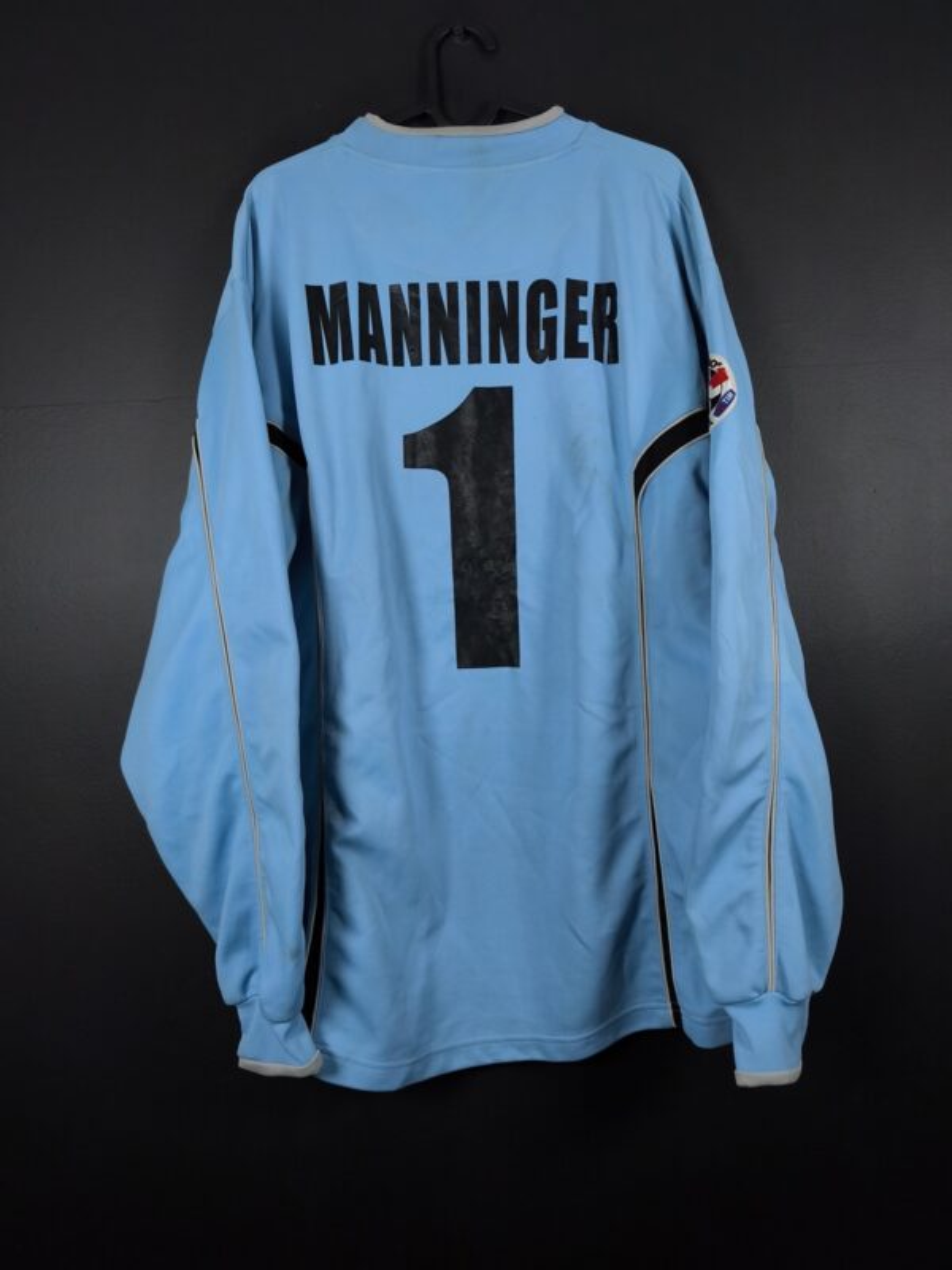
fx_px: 843
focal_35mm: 23
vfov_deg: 73.9
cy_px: 635
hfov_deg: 58.9
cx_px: 476
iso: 400
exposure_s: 1/160
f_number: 1.6
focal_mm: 6.57
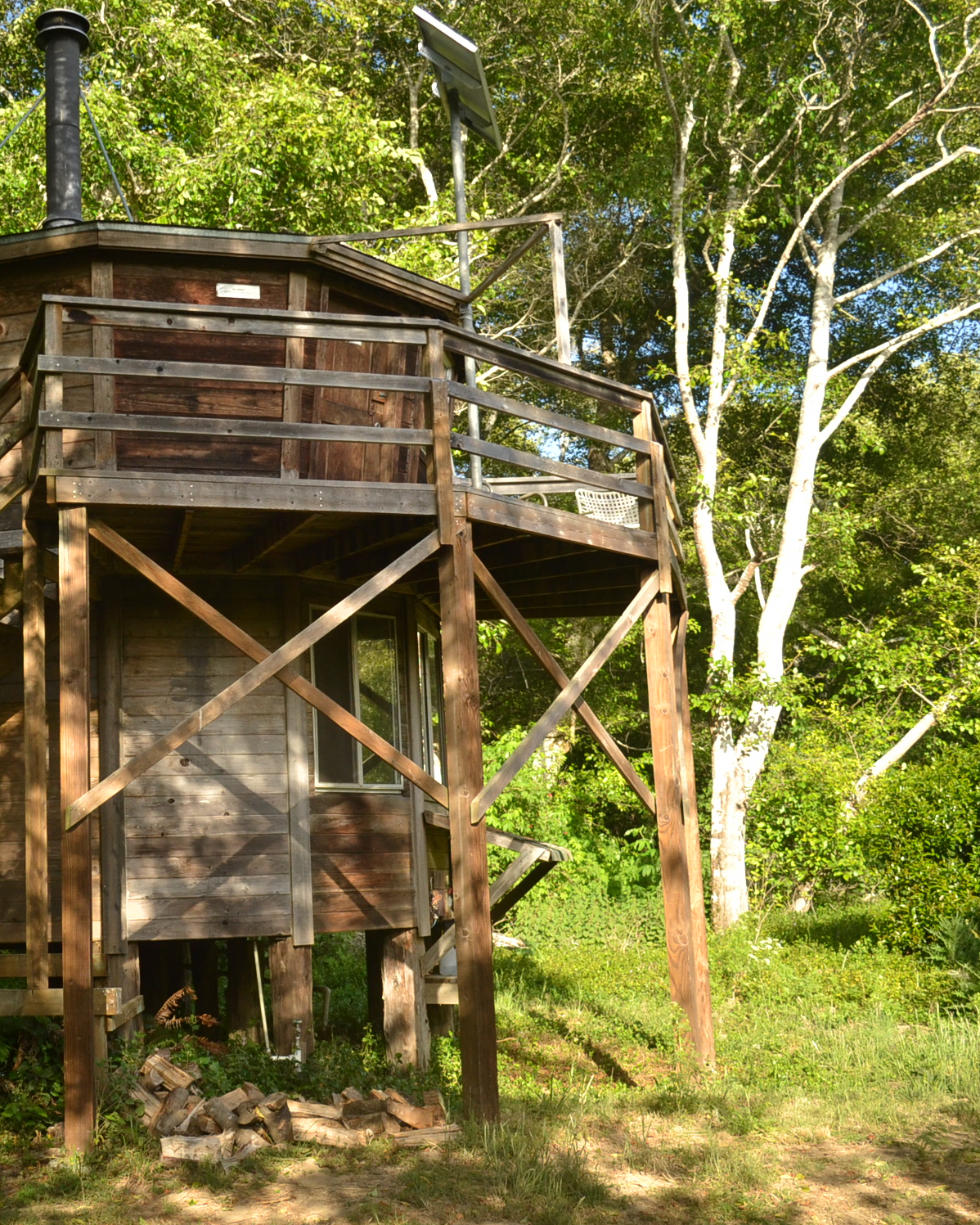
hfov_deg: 37.3
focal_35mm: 39
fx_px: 1414
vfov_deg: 46.8
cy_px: 618
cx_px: 241
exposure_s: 1/320
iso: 400
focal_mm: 18
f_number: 4
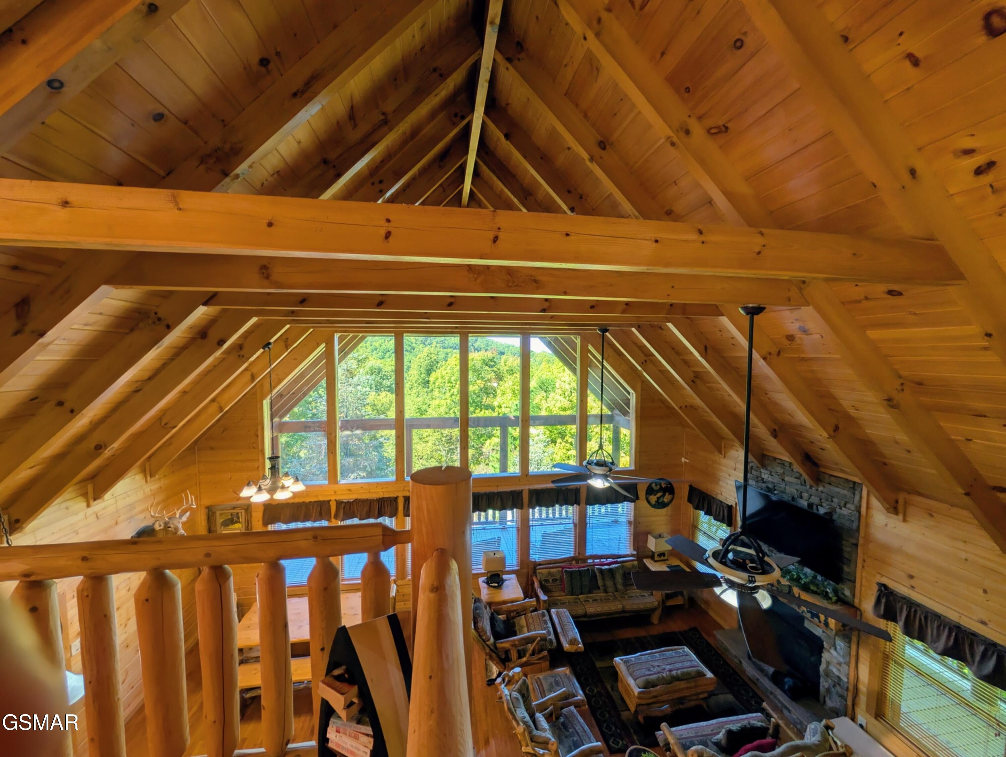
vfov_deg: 94.6
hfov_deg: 110.5
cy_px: 378
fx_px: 349
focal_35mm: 12
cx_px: 503
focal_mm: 2.02
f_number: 1.7
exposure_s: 1/67.2
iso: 59
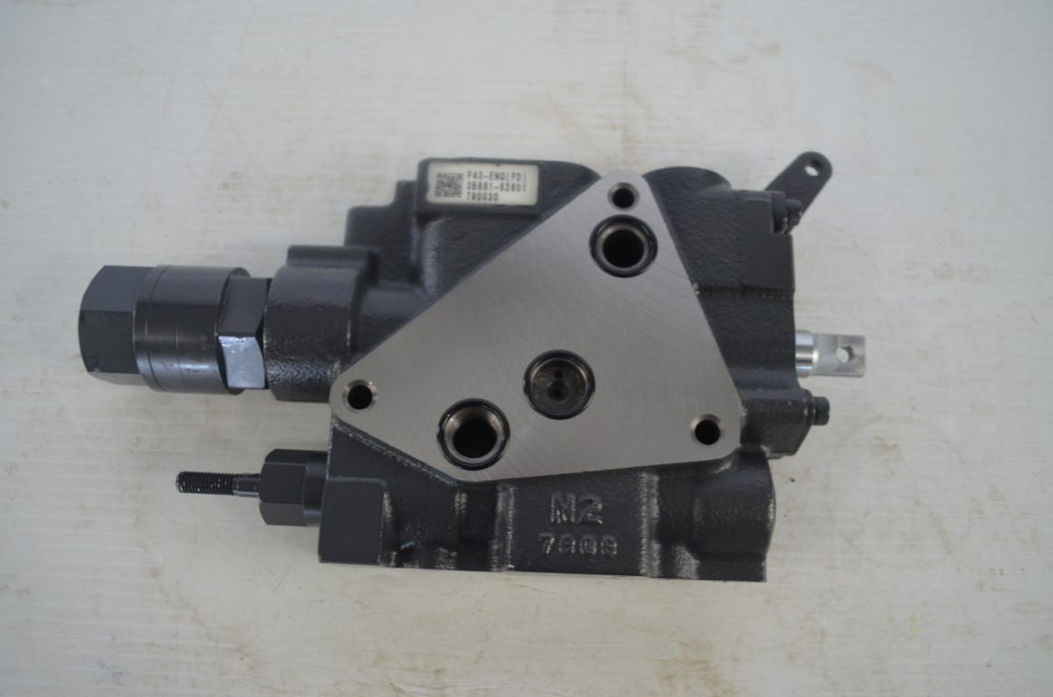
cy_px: 348
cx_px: 526
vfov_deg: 43.4
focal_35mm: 30
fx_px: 876
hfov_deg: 62.0
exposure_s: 1/60
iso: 450
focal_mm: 20
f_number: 4
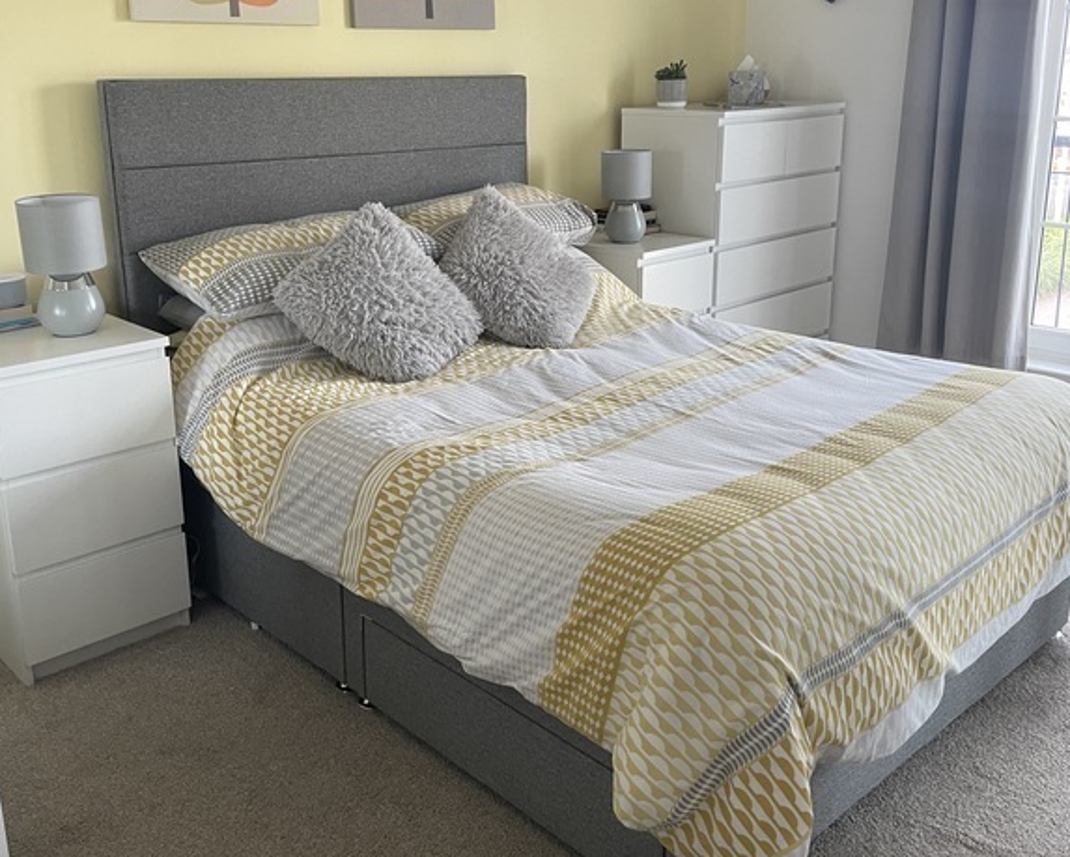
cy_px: 353
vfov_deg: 43.2
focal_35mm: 34
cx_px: 534
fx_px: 1077
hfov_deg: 52.8
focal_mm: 4.2
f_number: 1.6
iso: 125
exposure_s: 1/78
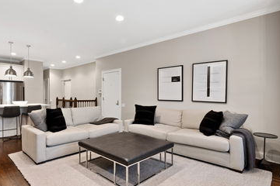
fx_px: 156
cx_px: 115
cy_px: 92
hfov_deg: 83.2
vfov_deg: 61.9
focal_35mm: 20
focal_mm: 10
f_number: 8
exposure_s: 1
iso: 200
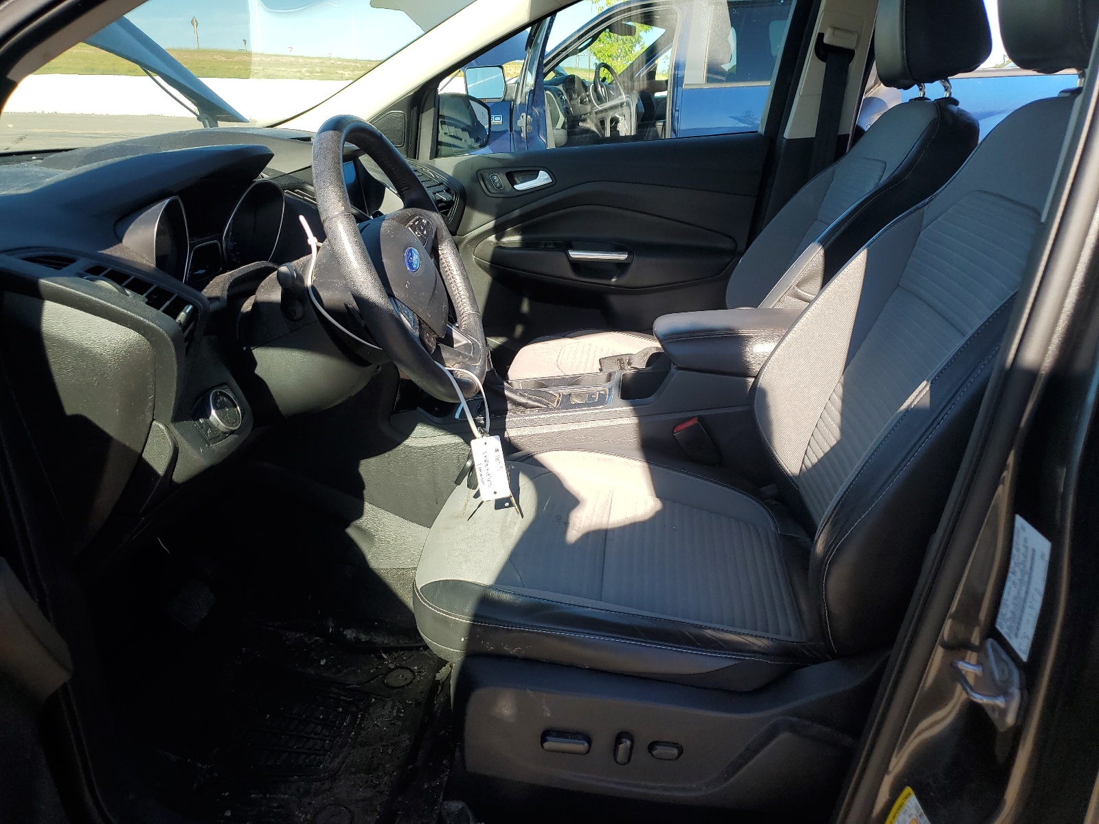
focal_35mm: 26
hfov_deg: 67.3
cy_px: 412
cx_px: 550
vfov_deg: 53.1
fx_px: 825
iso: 50
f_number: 1.5
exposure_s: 1/1111
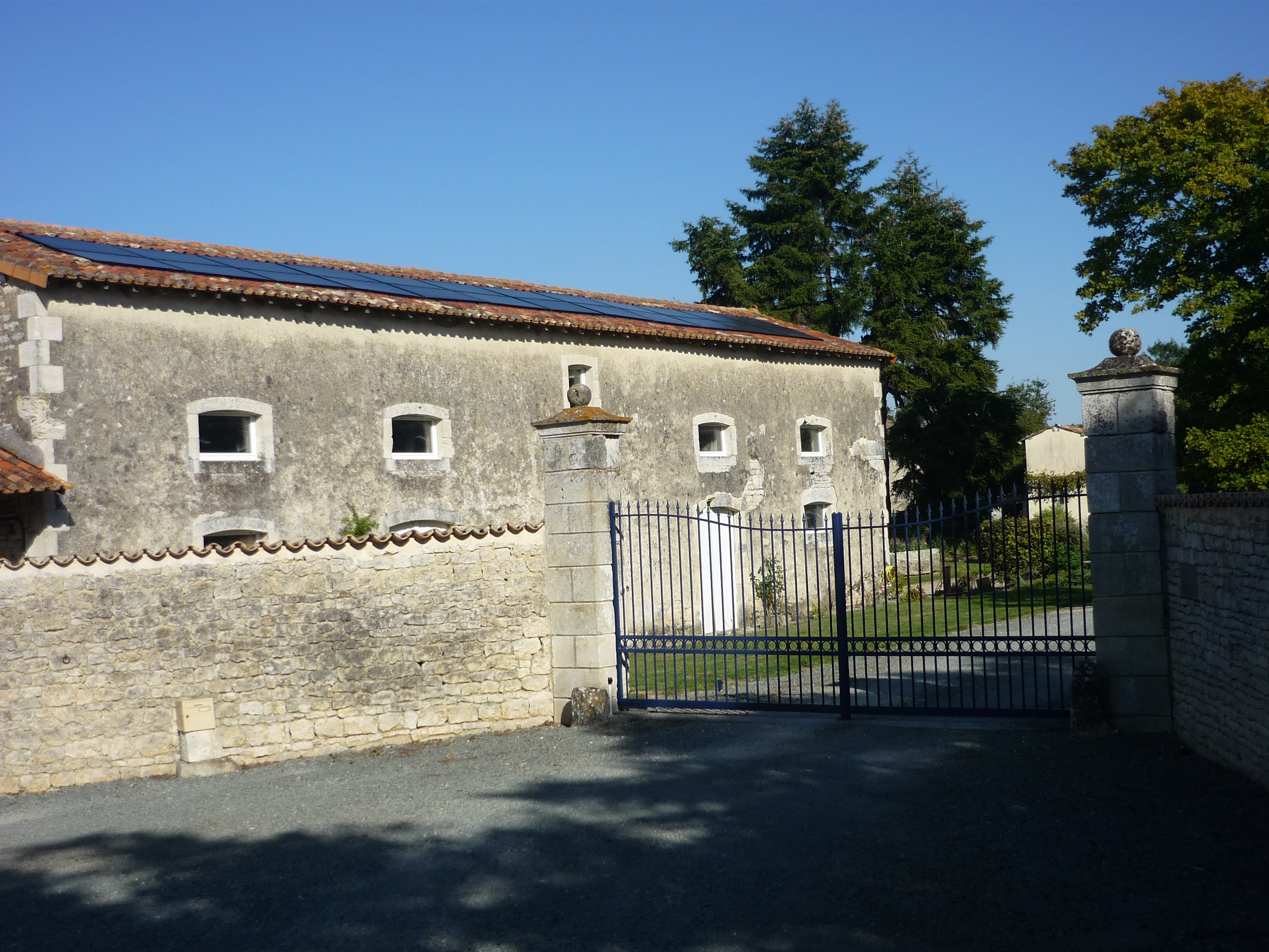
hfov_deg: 42.9
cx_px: 634
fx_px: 1613
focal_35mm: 44
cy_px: 476
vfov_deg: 32.9
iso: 100
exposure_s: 1/250
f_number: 9
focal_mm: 7.2
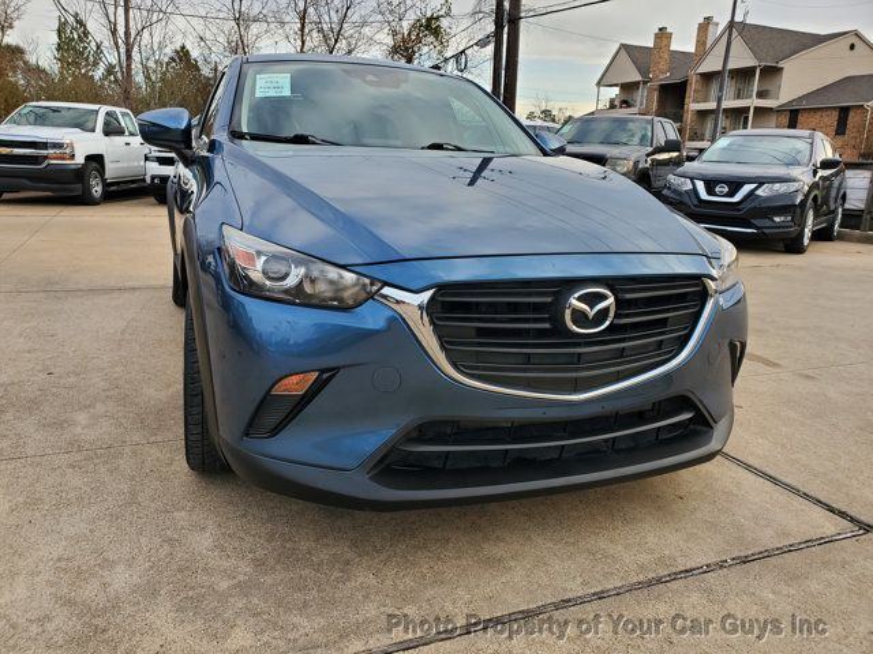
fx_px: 656
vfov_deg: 53.1
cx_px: 436
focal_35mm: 26
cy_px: 327
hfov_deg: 67.3
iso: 50
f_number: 2.4
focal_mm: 4.3
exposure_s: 1/227
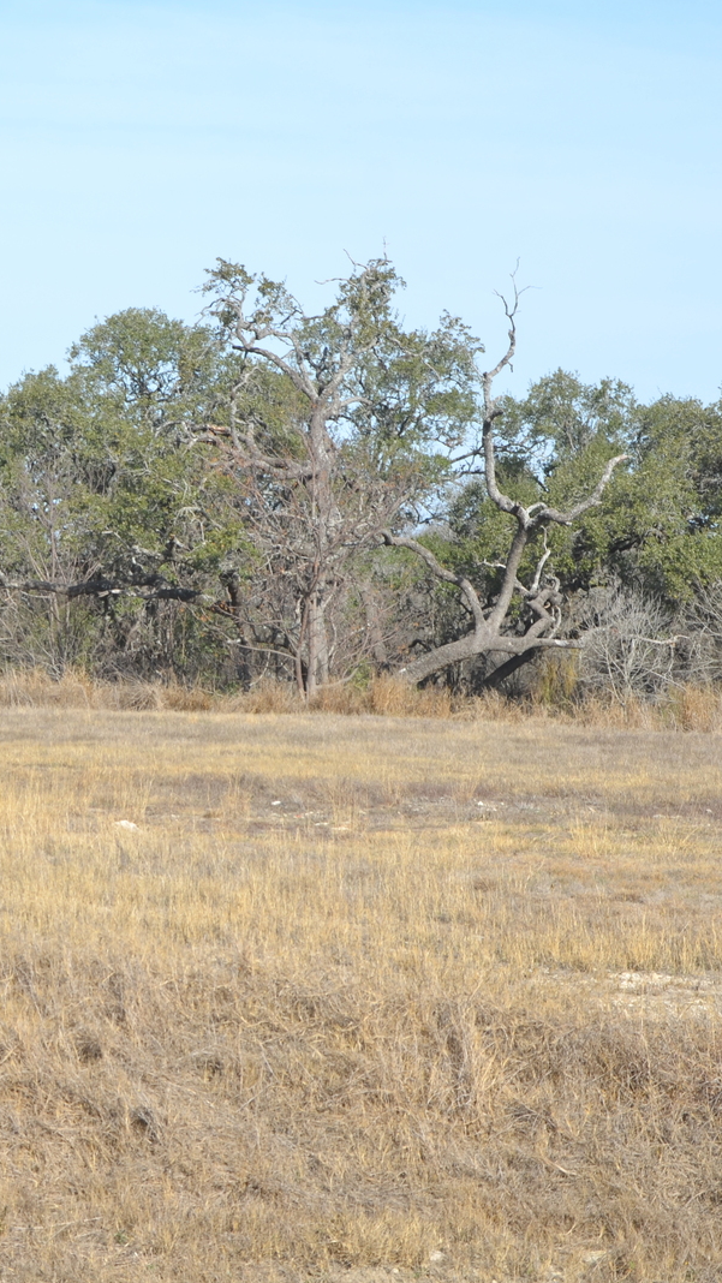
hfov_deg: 14.3
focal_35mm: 84
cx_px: 89
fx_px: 2851
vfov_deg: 25.4
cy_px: 648
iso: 100
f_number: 8
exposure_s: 1/250
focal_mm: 35
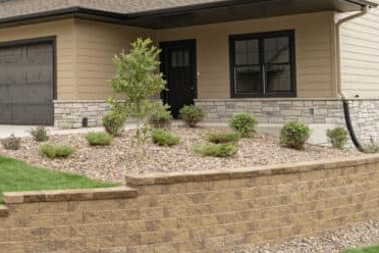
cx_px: -10
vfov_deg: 23.0
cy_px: 41
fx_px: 611
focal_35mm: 58
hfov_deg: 31.6
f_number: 5
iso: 320
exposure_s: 1/60
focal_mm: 18
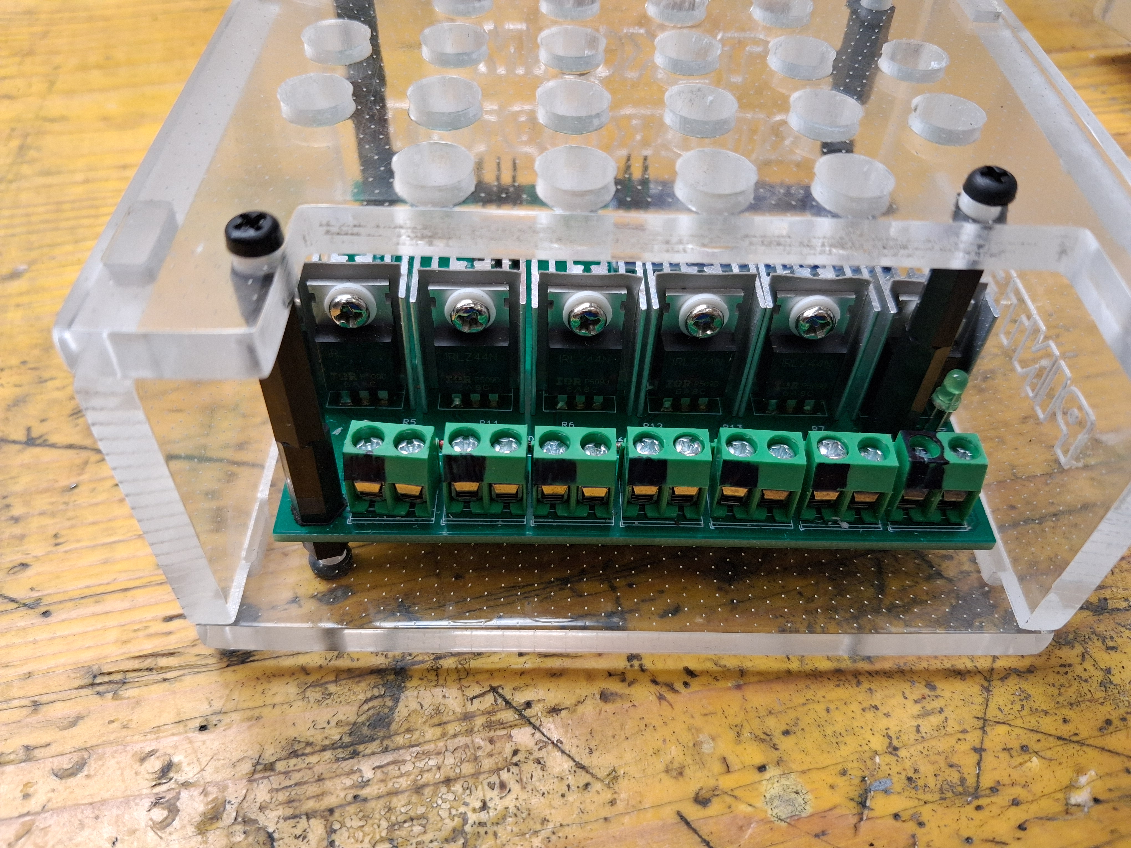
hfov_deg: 65.3
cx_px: 566
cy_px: 424
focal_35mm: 27
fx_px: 882
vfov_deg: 51.4
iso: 100
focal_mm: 4
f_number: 1.8
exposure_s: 1/100
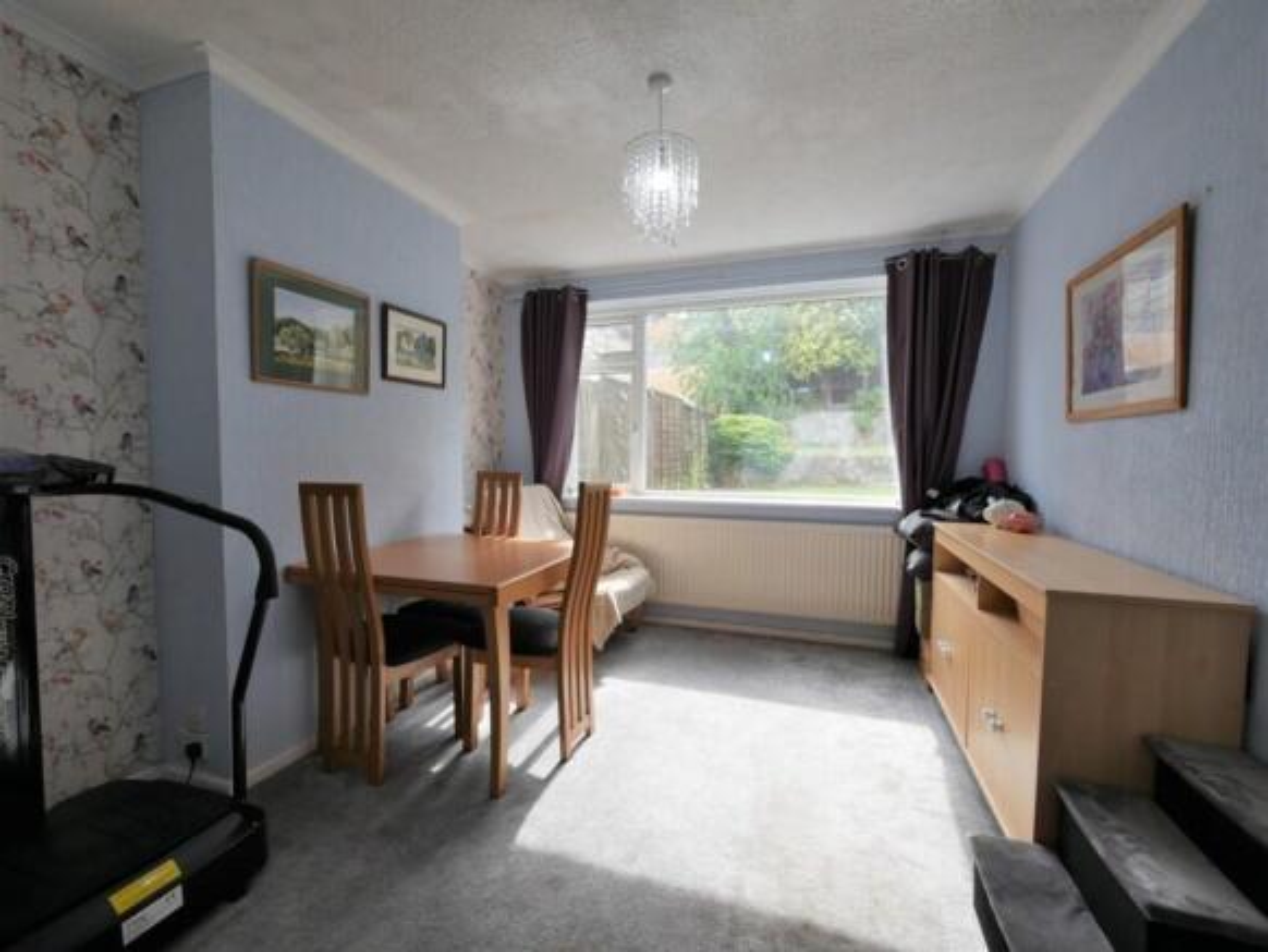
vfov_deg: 85.7
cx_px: 634
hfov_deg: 102.0
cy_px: 476
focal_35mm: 14
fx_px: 513
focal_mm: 7
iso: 200
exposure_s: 1/125
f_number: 4
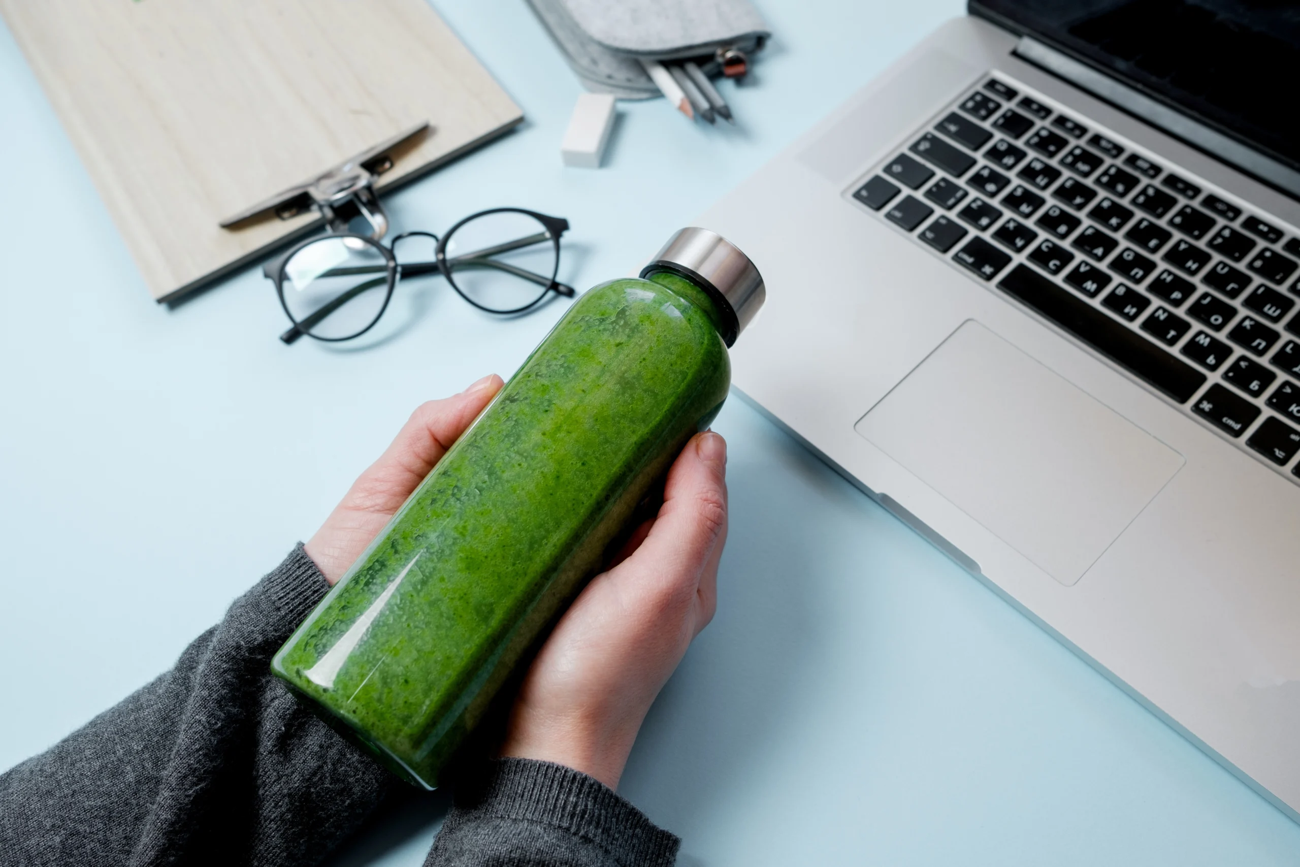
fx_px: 1264
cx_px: 650
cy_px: 434
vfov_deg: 37.9
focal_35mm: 35
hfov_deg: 54.4
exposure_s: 1/125
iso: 200
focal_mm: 23
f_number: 4
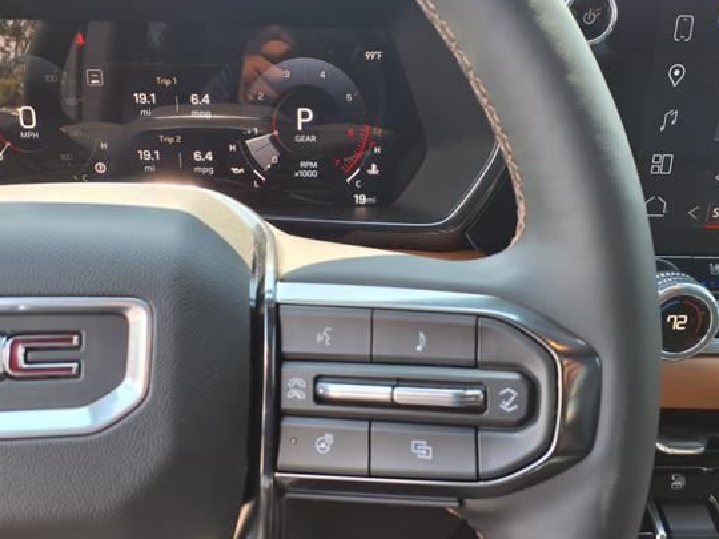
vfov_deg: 44.2
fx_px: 665
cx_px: 345
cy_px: 265
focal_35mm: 32
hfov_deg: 56.8
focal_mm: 3.58
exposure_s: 1/120
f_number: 1.9
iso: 40
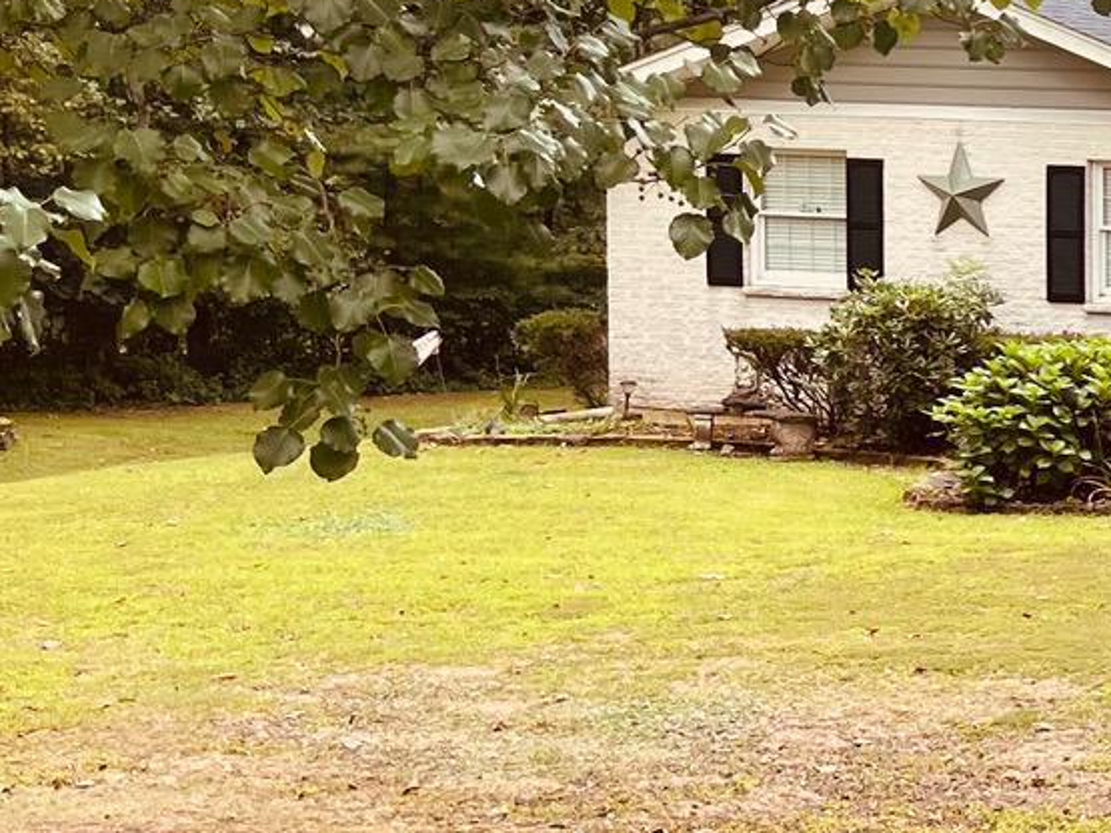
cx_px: 1984
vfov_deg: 15.4
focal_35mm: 96
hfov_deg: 17.0
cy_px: 290
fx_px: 3080
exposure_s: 1/224
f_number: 1.6
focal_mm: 5.1
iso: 40
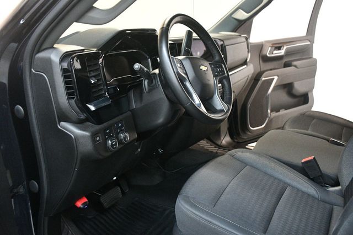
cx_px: 176
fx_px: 323
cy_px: 118
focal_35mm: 33
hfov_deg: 57.2
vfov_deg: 39.9
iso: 5600
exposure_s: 1/60
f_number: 3.5
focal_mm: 22
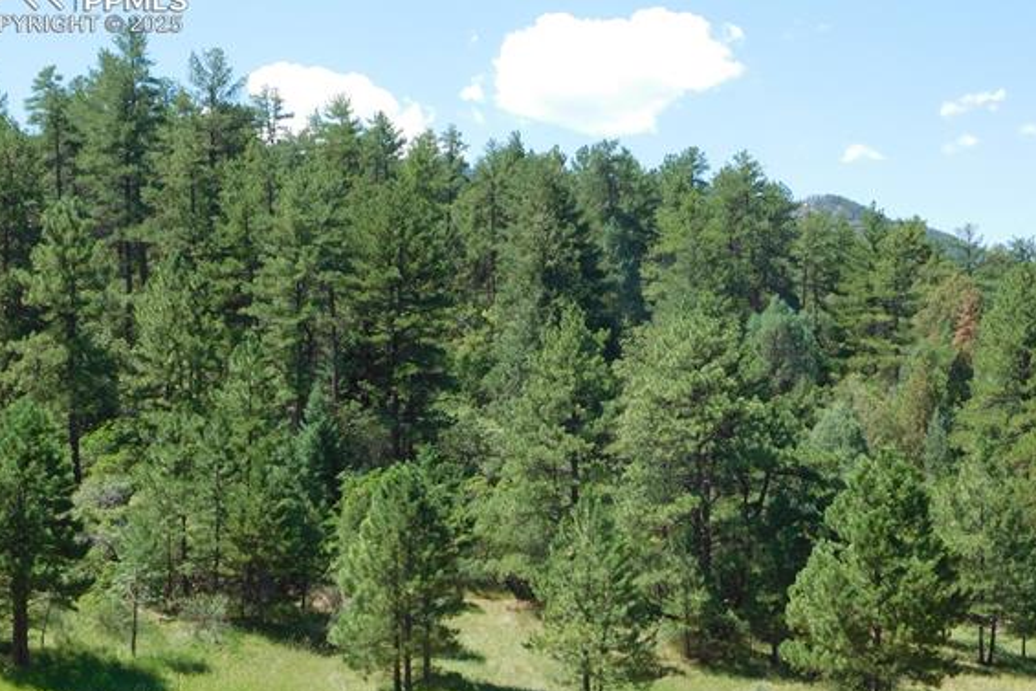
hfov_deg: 33.4
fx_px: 1727
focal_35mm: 60
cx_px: 545
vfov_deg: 22.6
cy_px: 408
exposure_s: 1/500
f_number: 3.8
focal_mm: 9
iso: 125
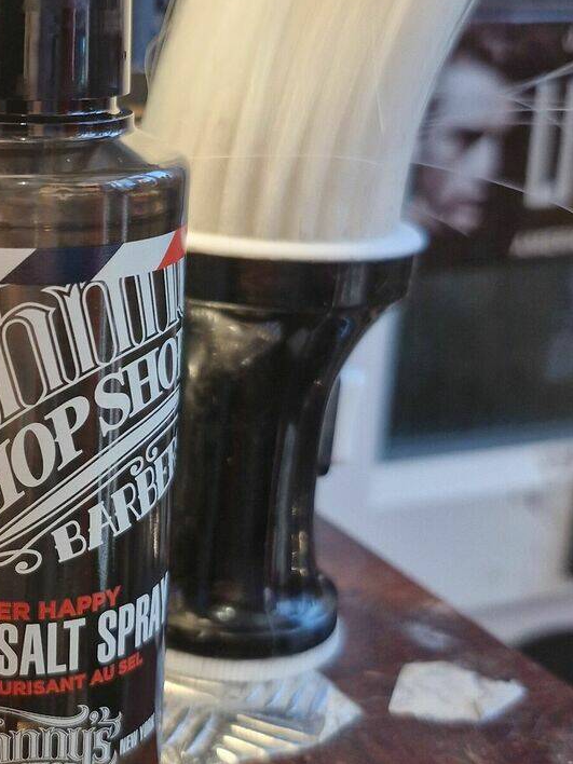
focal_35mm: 52
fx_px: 1148
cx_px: 47
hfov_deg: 27.0
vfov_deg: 36.8
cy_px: 386
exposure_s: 1/100
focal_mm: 5.54
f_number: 1.8
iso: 160
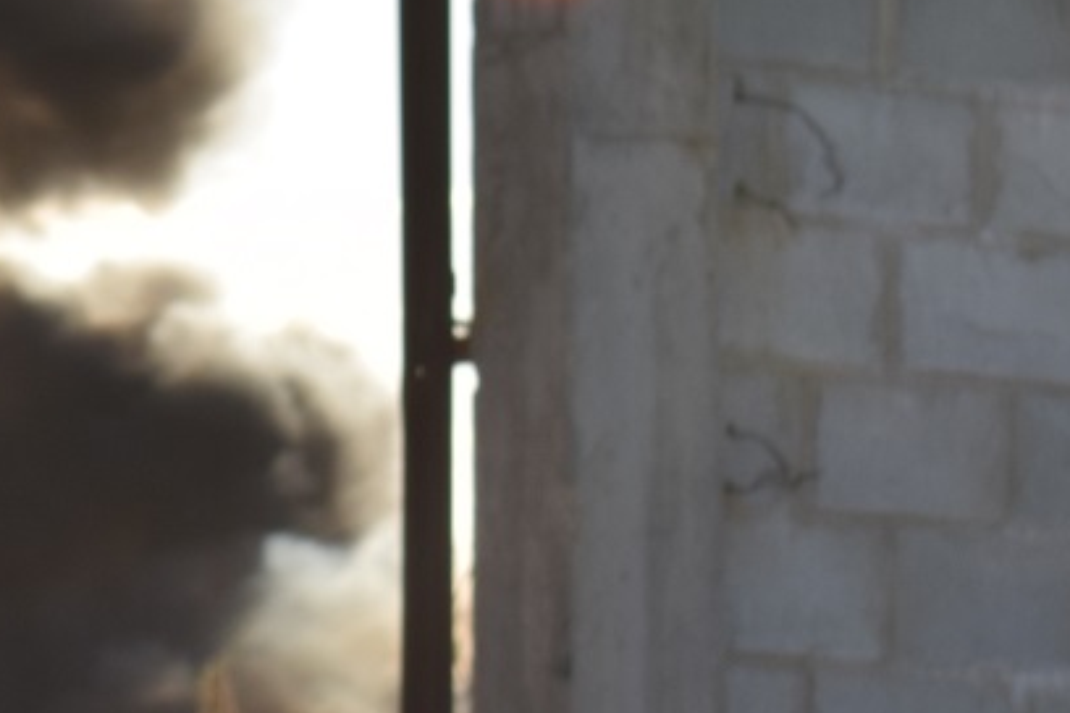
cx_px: -624
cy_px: 419
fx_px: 11542
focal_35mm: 388
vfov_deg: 3.5
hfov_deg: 5.3
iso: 100
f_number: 9
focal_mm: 55
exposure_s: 1/200
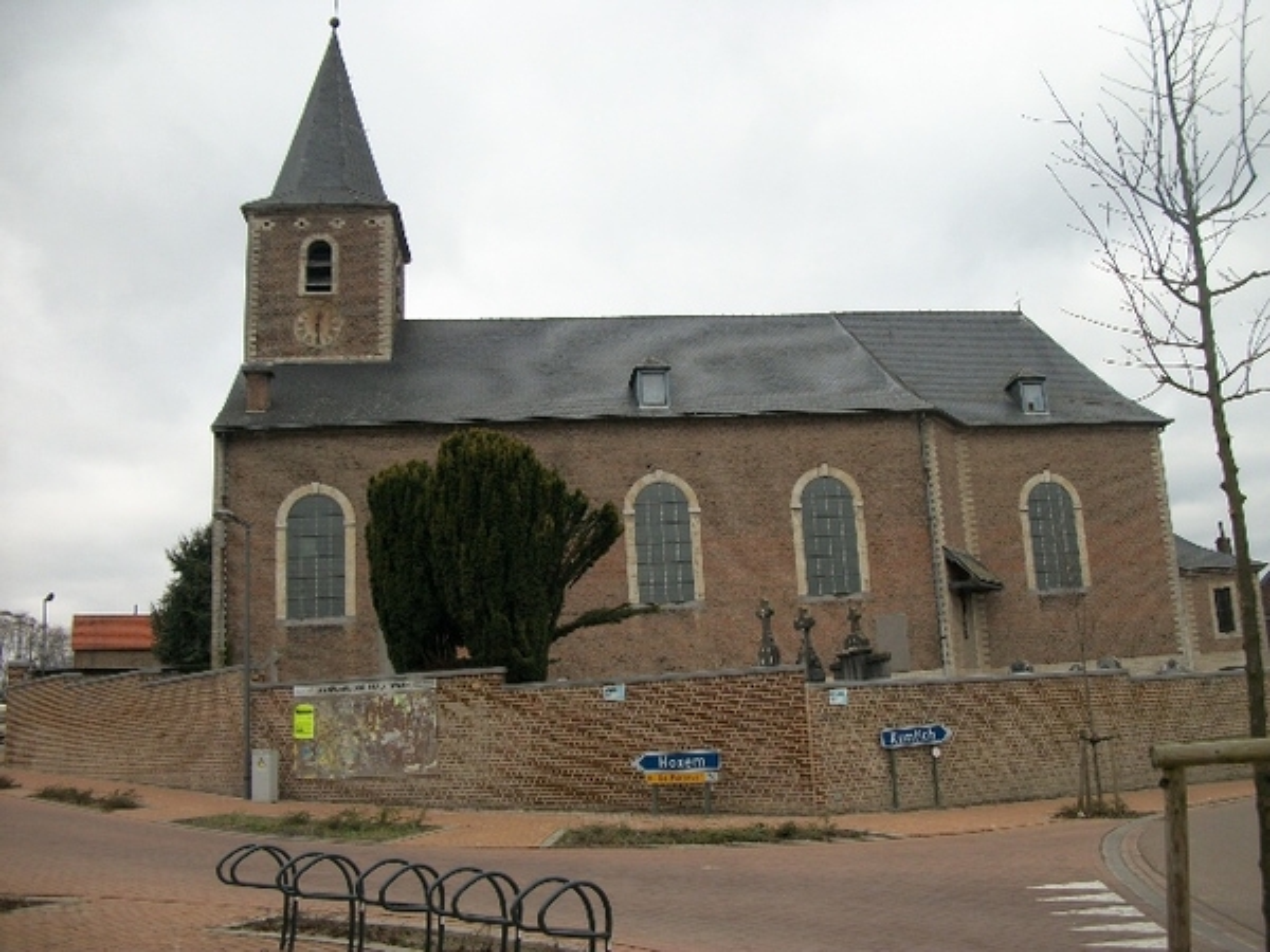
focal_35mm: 32
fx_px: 1174
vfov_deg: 44.2
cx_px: 635
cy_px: 476
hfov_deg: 56.8
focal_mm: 5.7
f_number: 8.8
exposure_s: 1/60
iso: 80
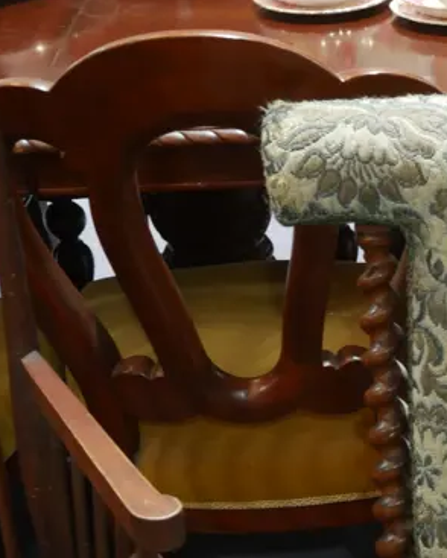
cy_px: 626
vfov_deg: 18.7
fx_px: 1619
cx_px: 553
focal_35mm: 98
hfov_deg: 15.1
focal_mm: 18
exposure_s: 1/60
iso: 800
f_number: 4
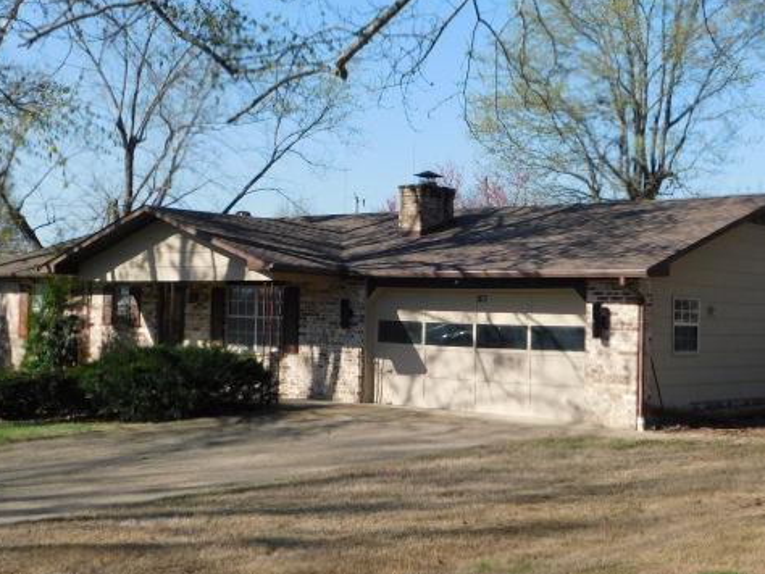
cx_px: 403
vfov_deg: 27.0
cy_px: 250
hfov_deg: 35.5
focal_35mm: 54
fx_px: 1194
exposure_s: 1/800
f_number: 3.6
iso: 125
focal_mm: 7.1
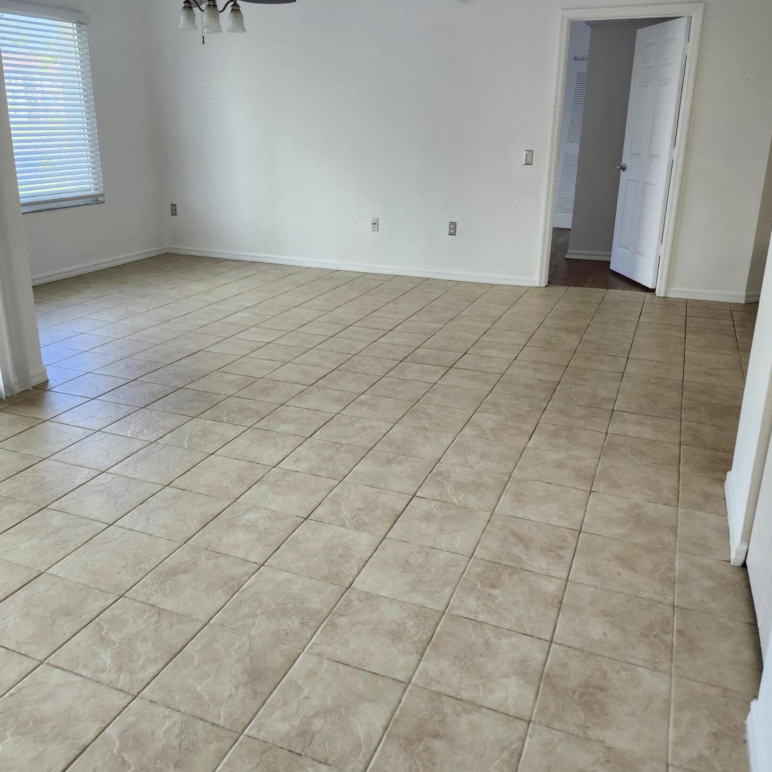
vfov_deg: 57.2
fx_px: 706
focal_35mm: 28
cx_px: 377
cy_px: 345
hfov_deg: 57.3
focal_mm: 5.54
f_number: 1.8
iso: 200
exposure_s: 1/180
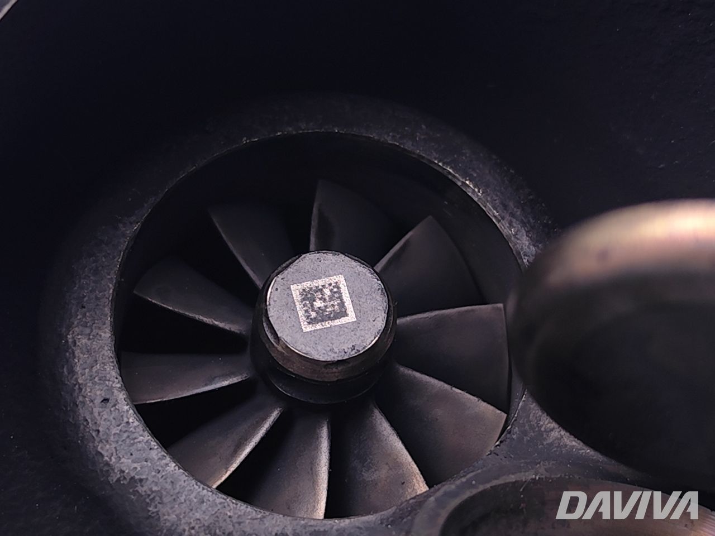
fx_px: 1673
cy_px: 268
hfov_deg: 24.1
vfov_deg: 18.2
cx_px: 358
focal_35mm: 81
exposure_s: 1/50
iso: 64
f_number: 1.65
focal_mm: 6.19
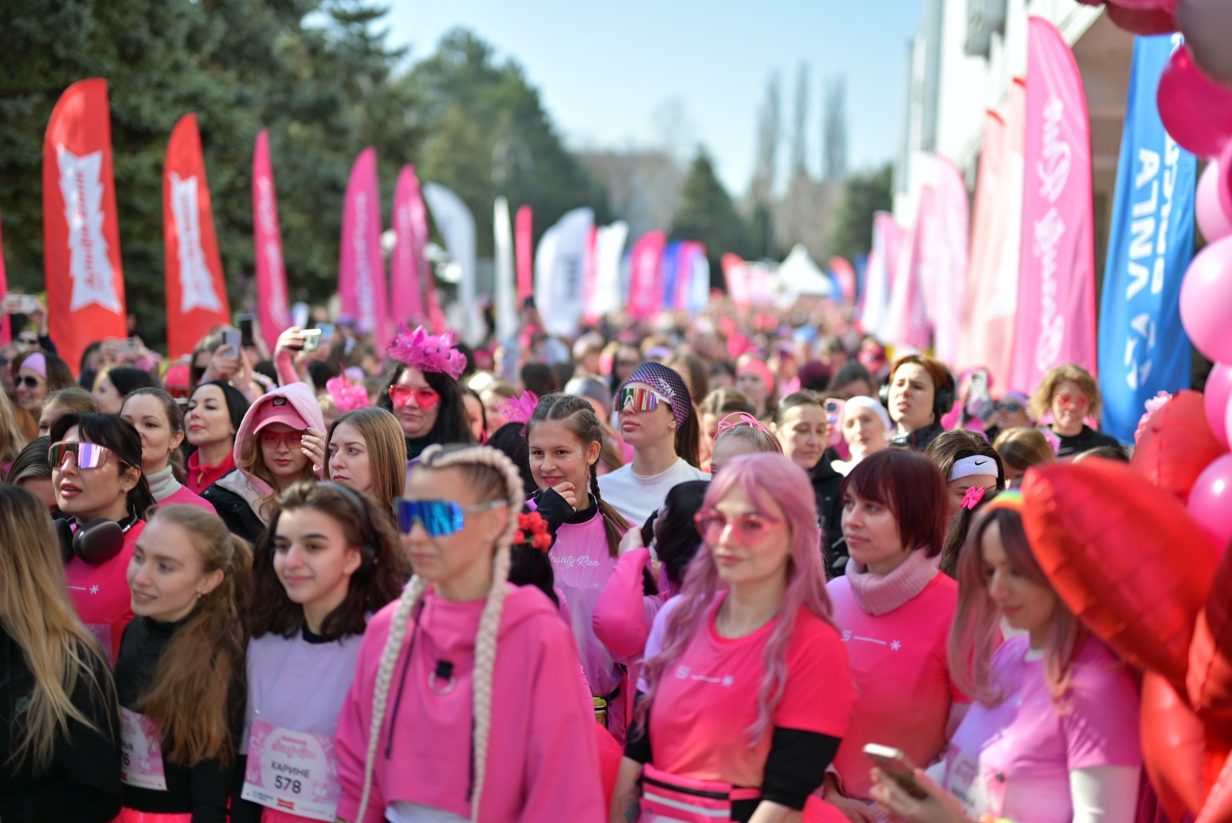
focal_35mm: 50
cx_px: 616
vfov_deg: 27.0
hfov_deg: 39.6
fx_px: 1712
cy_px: 412
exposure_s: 1/6400
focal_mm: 50
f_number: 1.2
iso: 160
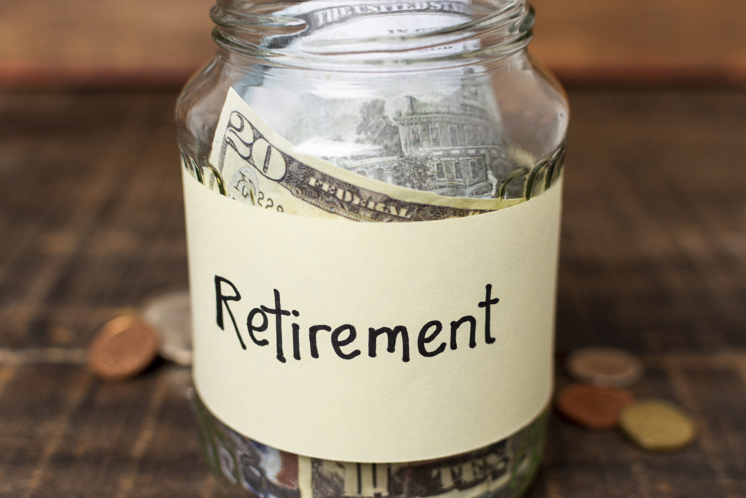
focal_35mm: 52
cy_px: 249
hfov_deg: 37.8
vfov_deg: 25.8
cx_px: 373
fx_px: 1088
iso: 100
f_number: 3.5
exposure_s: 1/125
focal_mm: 35
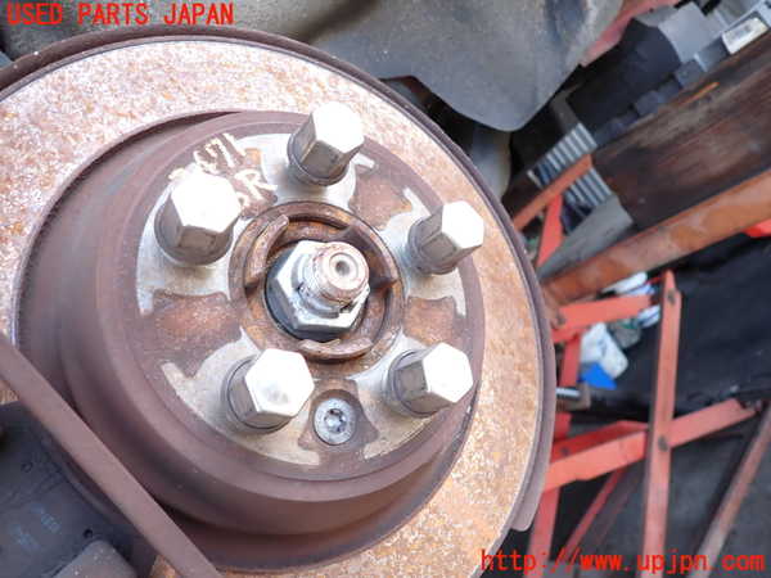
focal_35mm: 25
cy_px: 289
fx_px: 557
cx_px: 386
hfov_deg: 69.4
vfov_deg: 54.9
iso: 100
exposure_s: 1/80
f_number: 2
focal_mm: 4.5
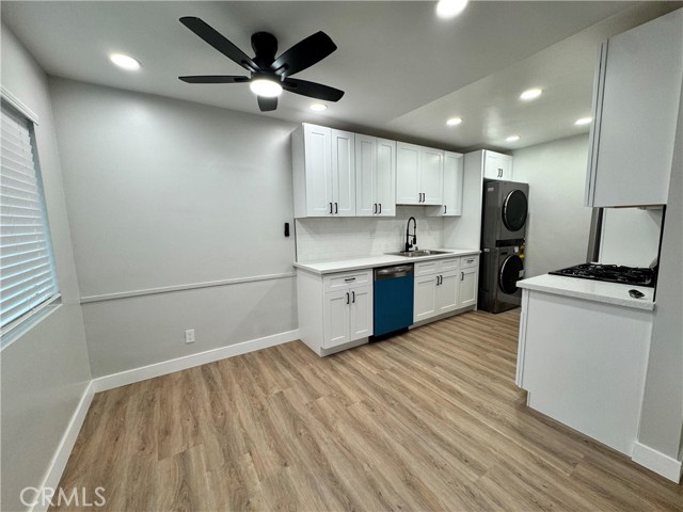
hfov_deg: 102.1
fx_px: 276
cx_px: 342
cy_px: 256
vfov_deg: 85.7
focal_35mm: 14
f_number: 2.2
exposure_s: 1/120
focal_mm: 2.22
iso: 125
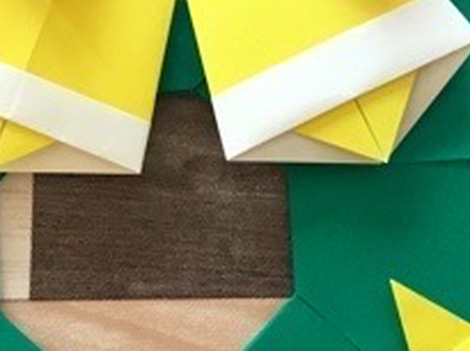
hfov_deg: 18.8
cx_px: 108
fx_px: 1410
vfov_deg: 14.2
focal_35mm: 104
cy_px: 241
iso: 64
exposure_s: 1/17
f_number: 1.8
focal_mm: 3.99
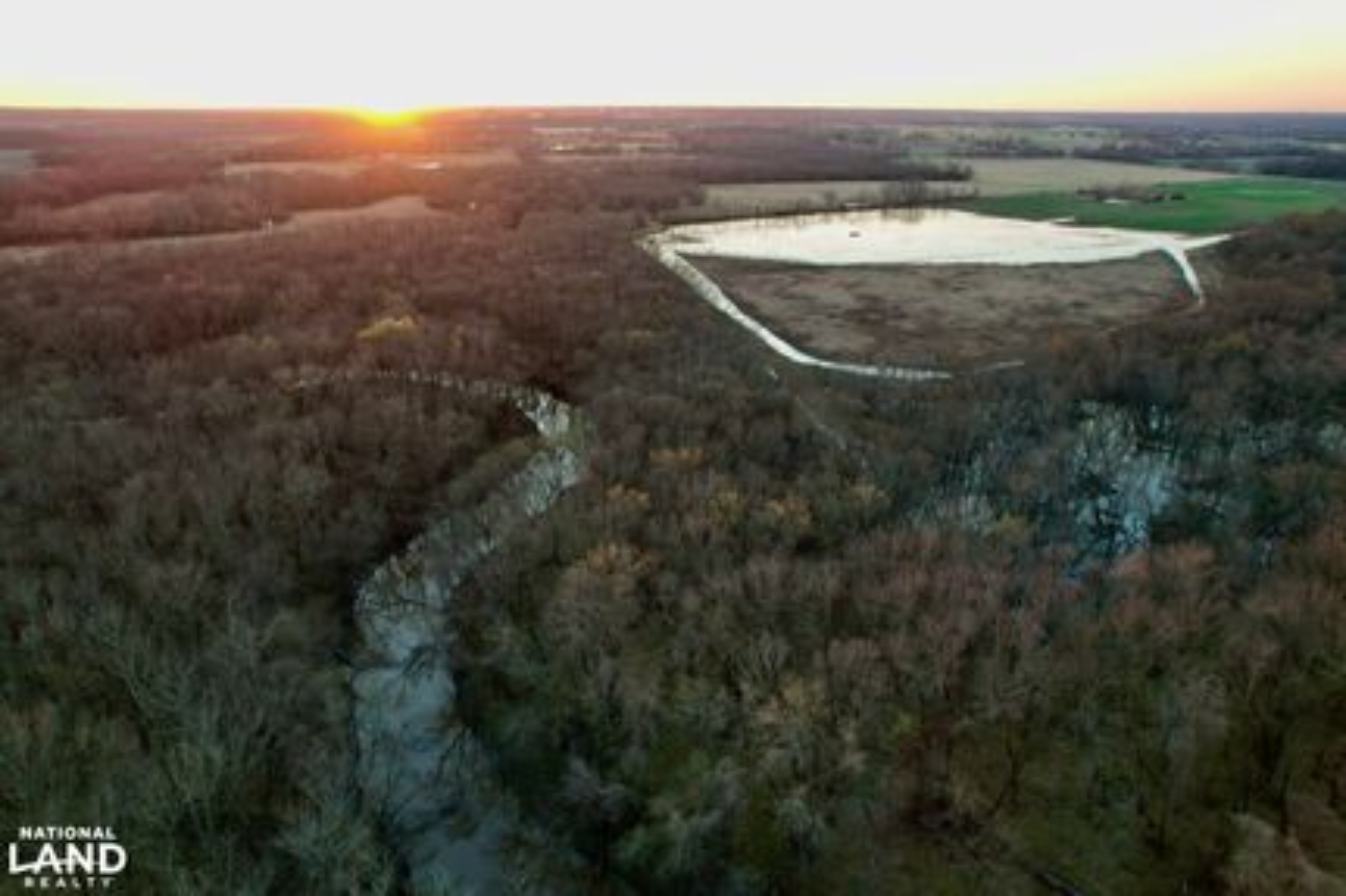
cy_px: 448
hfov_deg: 78.6
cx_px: 673
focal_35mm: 22
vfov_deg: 57.2
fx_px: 822
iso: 100
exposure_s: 1/80
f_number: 2.8
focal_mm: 8.38
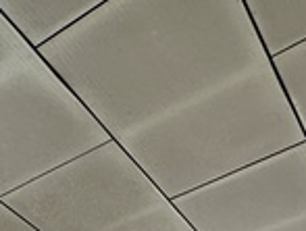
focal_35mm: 76
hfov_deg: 23.3
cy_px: 516
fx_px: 673
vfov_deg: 14.5
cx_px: -69
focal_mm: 2.22
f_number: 2.2
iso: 160
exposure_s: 1/100
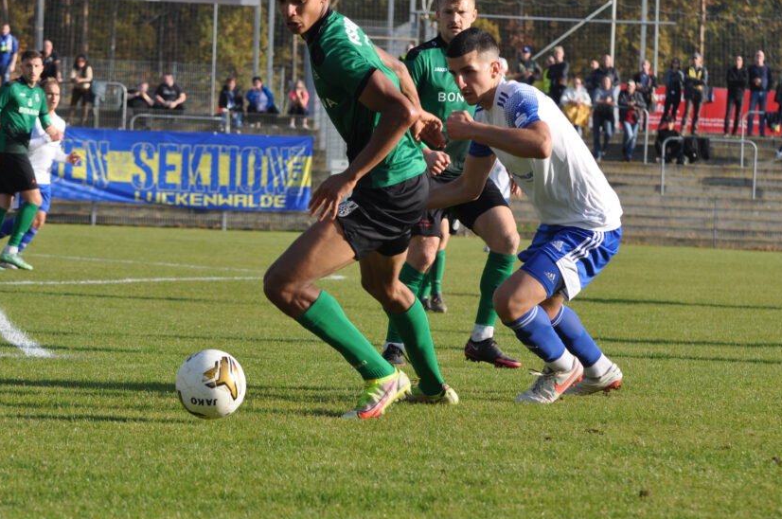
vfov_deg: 8.6
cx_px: 407
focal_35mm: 160
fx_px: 3470
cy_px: 258
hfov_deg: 12.9
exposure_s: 1/640
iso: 200
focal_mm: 86
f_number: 6.3
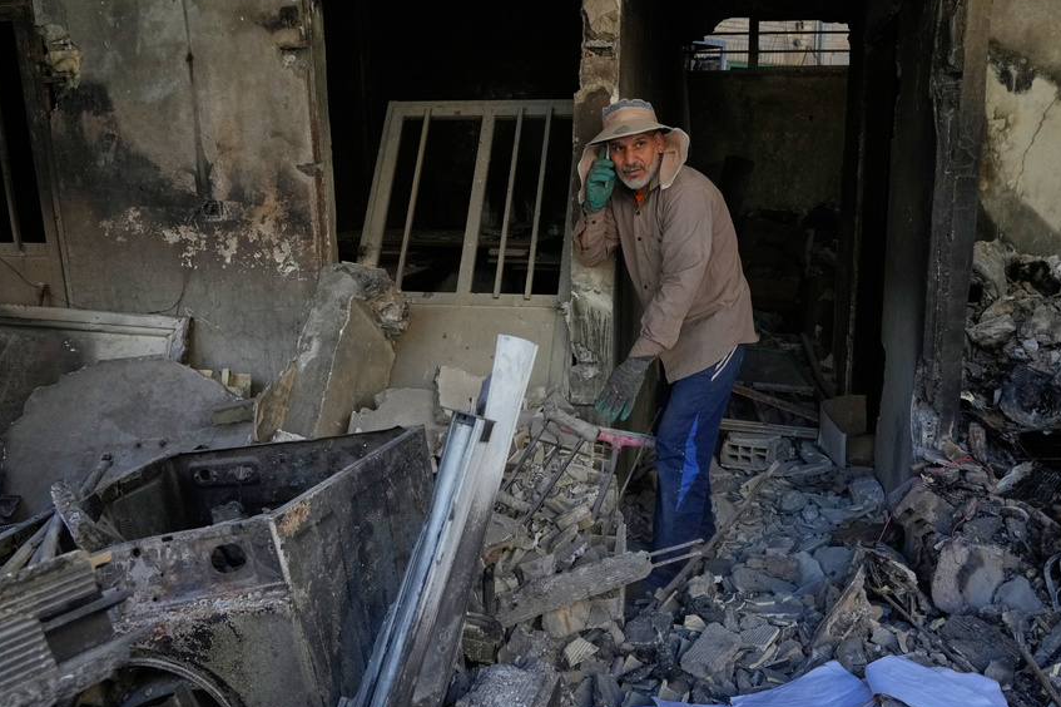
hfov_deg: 63.3
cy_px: 367
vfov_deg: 44.9
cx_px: 613
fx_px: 854
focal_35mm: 29
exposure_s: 1/640
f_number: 6.3
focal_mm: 24
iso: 2000
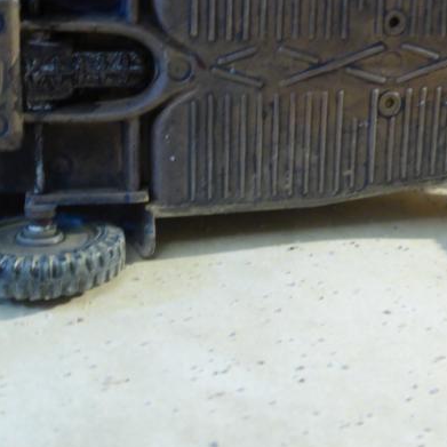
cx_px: 254
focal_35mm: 56
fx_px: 818
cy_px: 120
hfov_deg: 30.5
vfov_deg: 30.1
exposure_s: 1/8
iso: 400
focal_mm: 5.4
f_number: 3.6
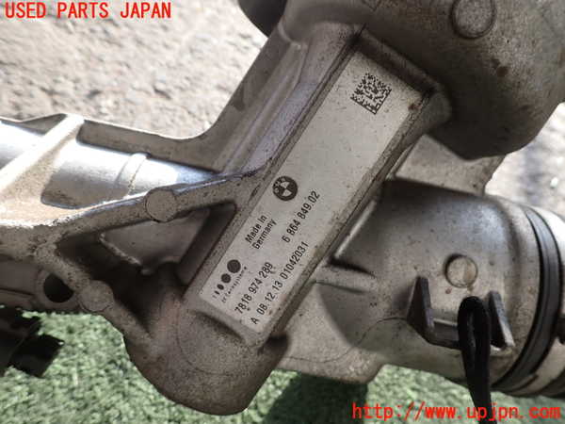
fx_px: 408
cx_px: 282
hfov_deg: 69.4
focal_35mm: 25
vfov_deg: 54.9
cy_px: 212
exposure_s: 1/100
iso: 100
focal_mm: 4.5
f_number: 2.8
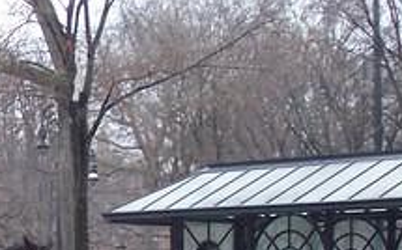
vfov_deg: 7.2
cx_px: -112
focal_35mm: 180
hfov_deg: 11.4
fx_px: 1971
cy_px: 321
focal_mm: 8.6
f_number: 3.4
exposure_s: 1/60
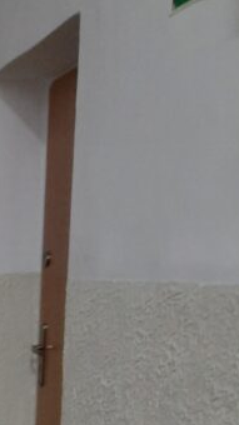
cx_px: -205
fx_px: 925
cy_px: 499
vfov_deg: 23.8
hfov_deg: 13.1
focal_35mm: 82
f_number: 2
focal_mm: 4.6
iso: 400
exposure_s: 1/25
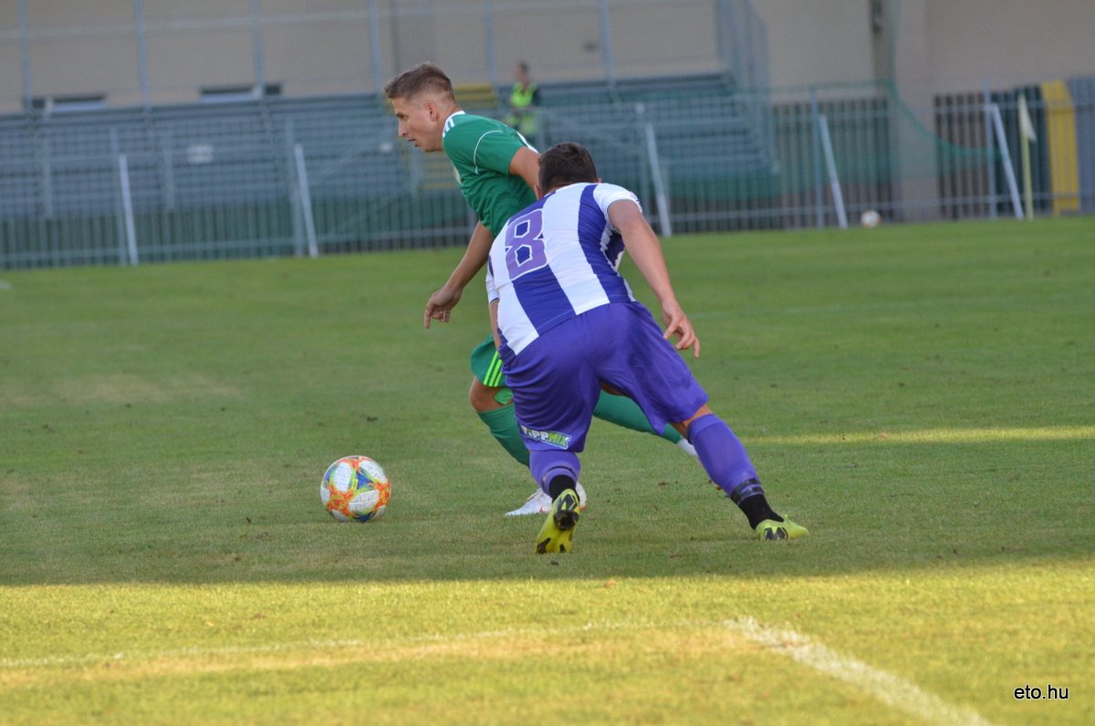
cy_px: 363
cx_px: 548
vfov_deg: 5.1
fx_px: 8196
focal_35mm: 270
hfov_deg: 7.6
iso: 1000
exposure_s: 1/1600
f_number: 5
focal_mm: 180
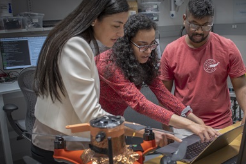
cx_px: 150
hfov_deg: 41.7
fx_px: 321
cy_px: 96
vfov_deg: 28.6
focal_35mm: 47
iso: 800
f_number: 4
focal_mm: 24
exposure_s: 1/60
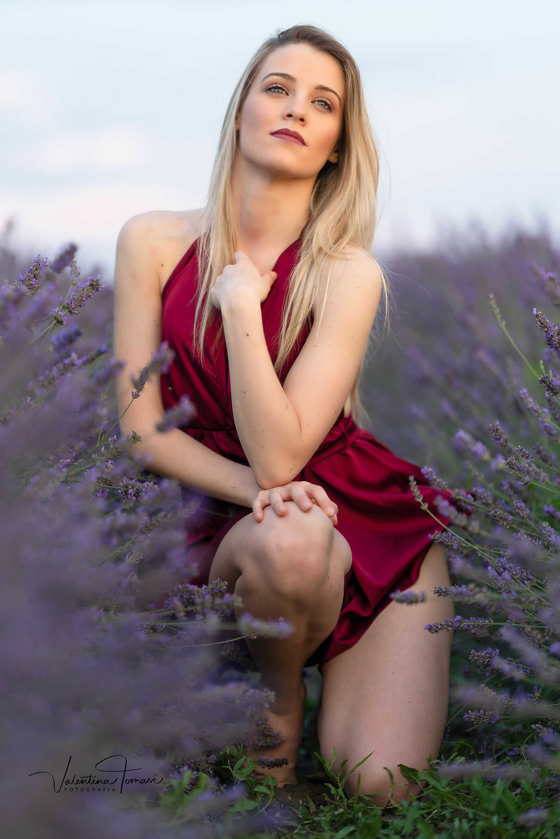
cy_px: 420
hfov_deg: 13.0
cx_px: 280
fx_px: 2450
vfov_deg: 19.5
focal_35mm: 105
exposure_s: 1/1000
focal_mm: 105
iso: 125
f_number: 1.4
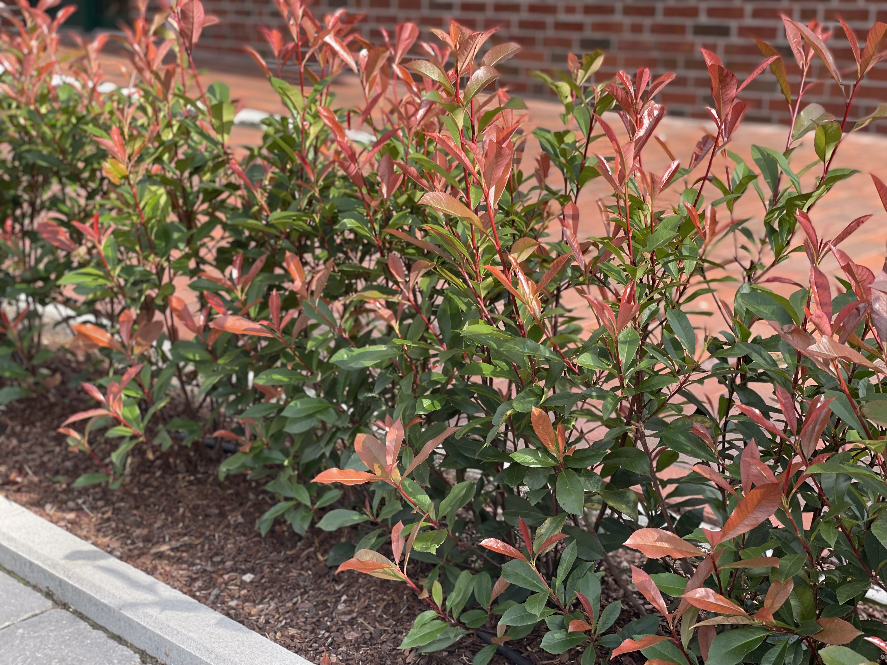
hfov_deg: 36.8
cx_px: 444
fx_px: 1332
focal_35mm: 52
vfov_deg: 28.0
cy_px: 332
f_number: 2
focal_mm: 6
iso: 25
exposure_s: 1/203
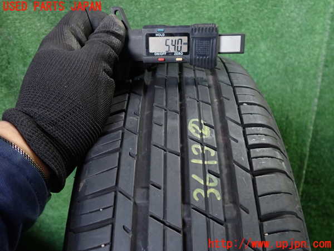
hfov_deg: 60.0
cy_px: 126
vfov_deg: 46.8
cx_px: 167
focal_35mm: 30
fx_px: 289
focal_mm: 5.4
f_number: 2.3
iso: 200
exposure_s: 1/30
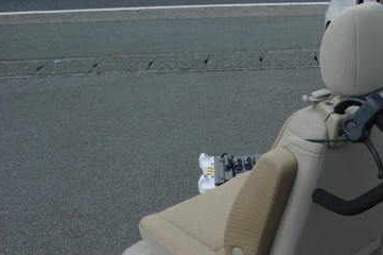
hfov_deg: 34.5
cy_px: 209
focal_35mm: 55
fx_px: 585
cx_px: 334
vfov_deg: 24.1
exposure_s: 1/80
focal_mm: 21
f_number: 10
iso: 100
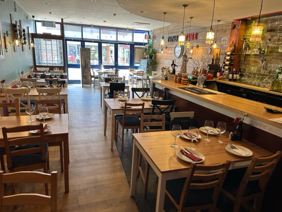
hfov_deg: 71.6
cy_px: 106
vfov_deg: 56.8
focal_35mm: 24
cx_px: 141
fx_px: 196
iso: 160
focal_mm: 6.86
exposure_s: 1/100
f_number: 1.78
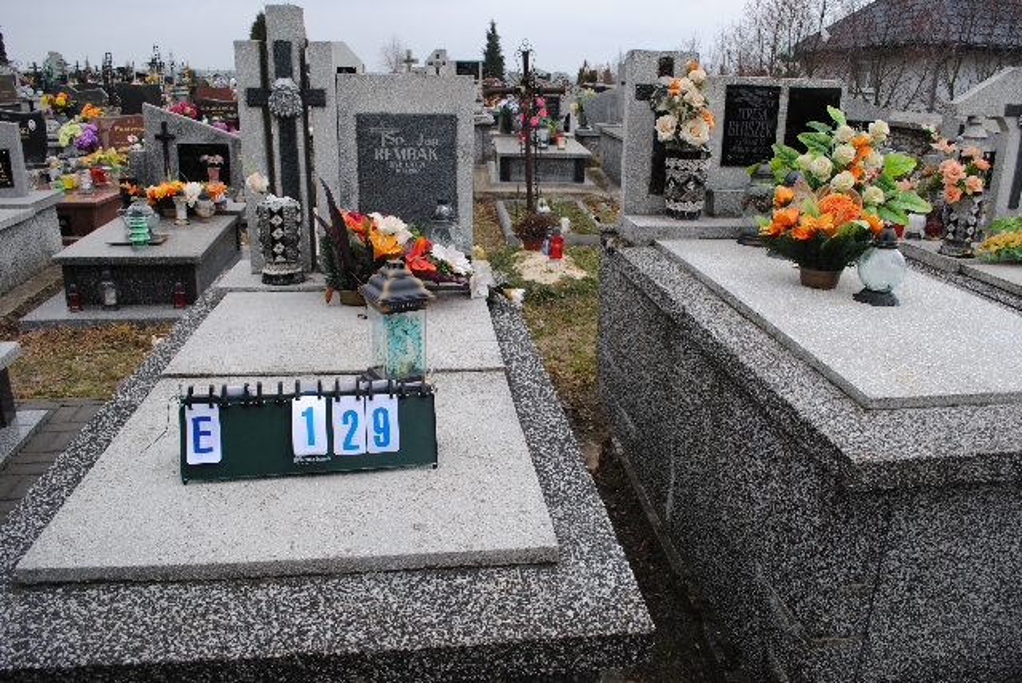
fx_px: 767
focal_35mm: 27
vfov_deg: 48.0
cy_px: 342
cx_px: 511
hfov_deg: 67.3
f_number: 5.6
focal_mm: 18
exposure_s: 1/125
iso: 110
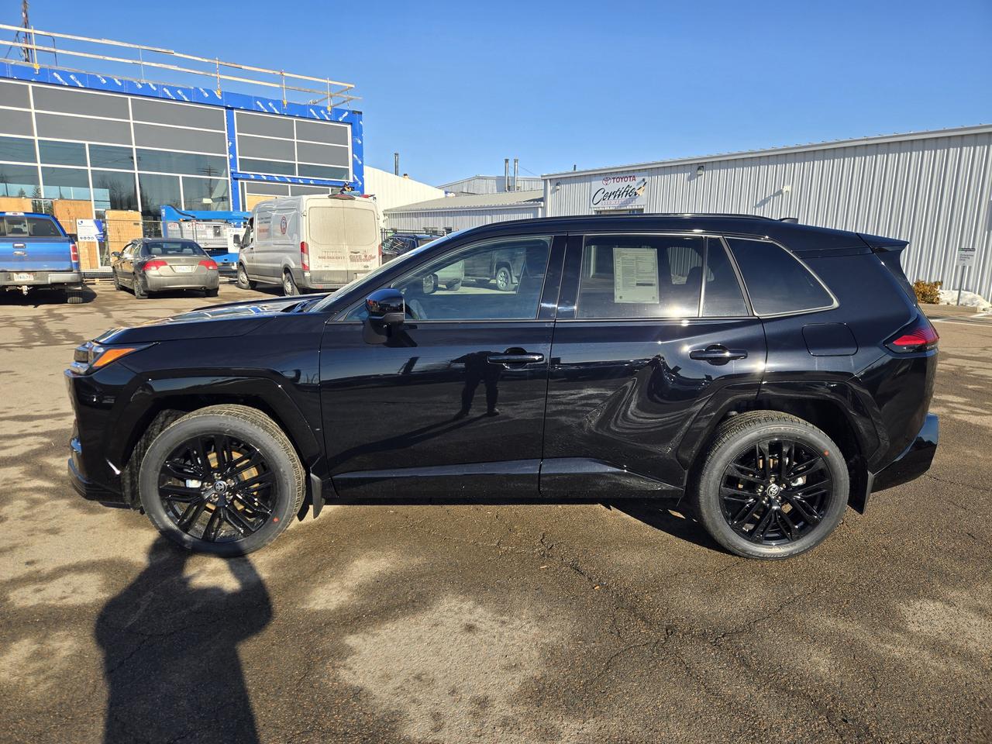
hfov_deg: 73.9
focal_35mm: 23
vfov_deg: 58.9
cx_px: 496
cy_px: 372
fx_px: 659
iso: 25
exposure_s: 1/1283
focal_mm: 5.4
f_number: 1.8
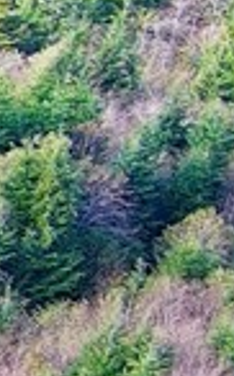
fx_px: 3517
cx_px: -1665
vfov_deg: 6.0
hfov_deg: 3.0
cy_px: 565
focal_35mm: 344
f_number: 2.8
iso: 100
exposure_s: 1/179
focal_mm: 10.57
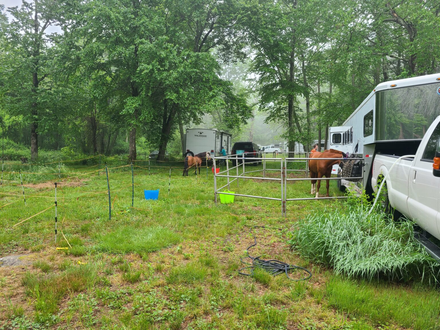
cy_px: 165
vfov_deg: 53.1
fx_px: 330
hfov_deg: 67.3
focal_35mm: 26
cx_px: 220
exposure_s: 1/261
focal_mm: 5.4
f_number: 1.8
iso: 40
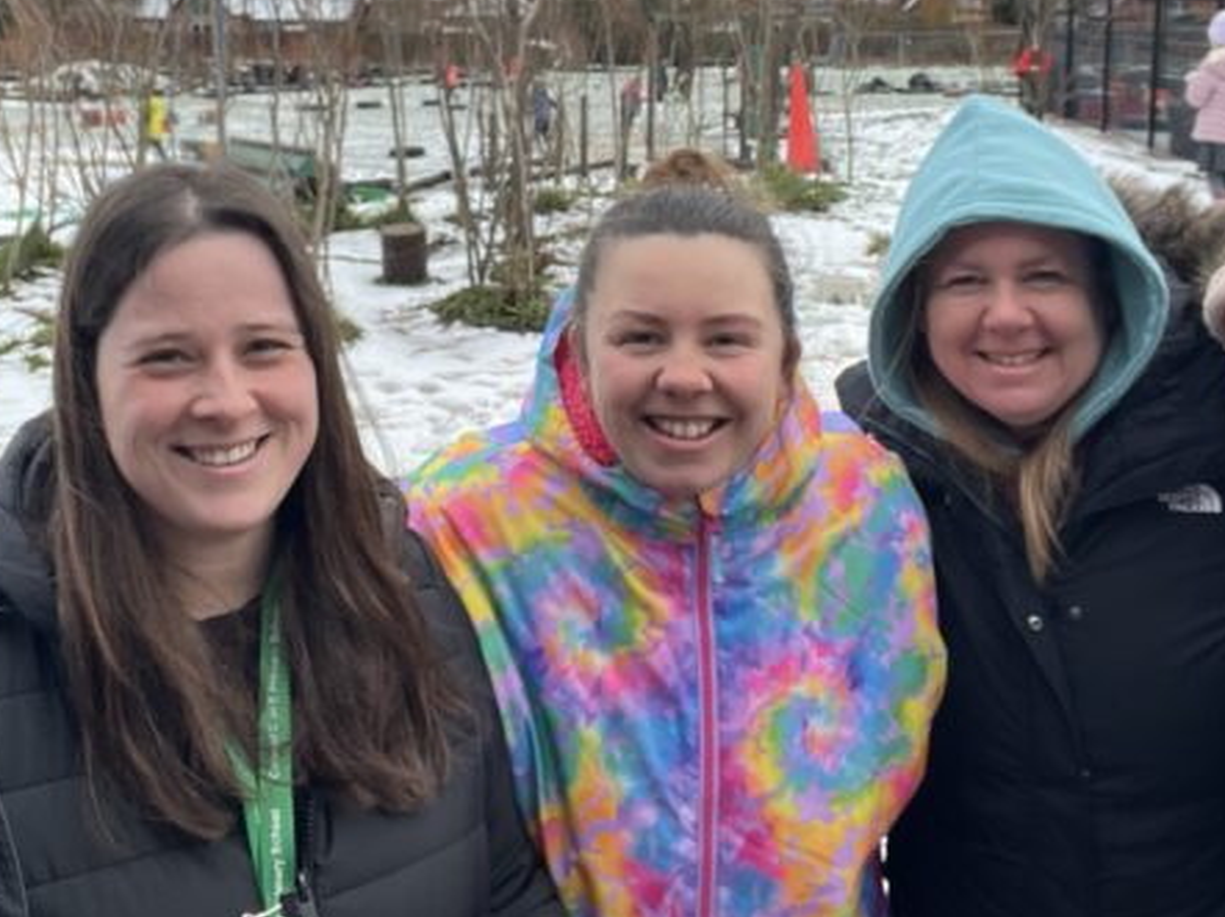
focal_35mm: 40
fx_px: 1415
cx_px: 535
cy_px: 133
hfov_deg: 46.7
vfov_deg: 34.4
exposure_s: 1/121
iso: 32
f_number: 2.2
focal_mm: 2.71
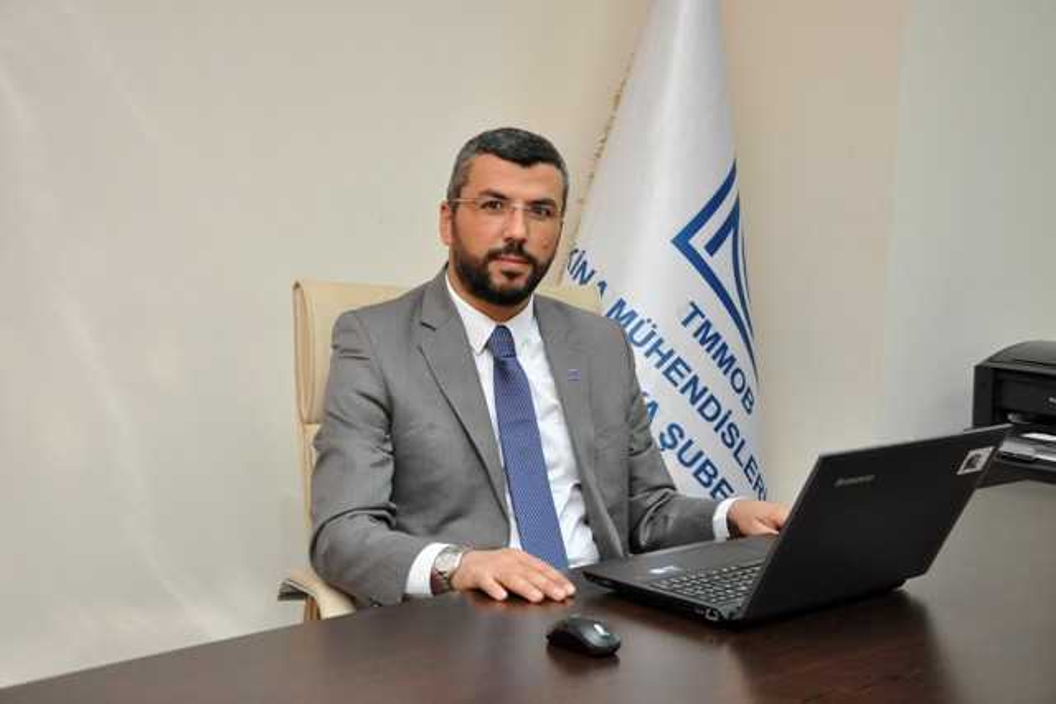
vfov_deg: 21.6
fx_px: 1848
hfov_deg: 31.9
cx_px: 528
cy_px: 352
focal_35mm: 63
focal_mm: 42
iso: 800
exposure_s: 1/60
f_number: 5.6
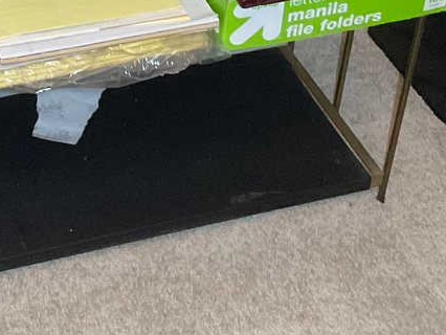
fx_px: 1328
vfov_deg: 13.5
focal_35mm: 103
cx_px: -2
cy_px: -167
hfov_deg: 18.6
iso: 200
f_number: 1.8
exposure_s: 1/60
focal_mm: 3
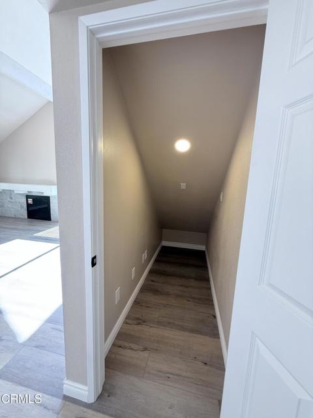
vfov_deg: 102.1
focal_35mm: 14
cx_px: 156
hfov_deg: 85.7
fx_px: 169
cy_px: 209
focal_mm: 2.22
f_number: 2.2
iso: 125
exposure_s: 1/99
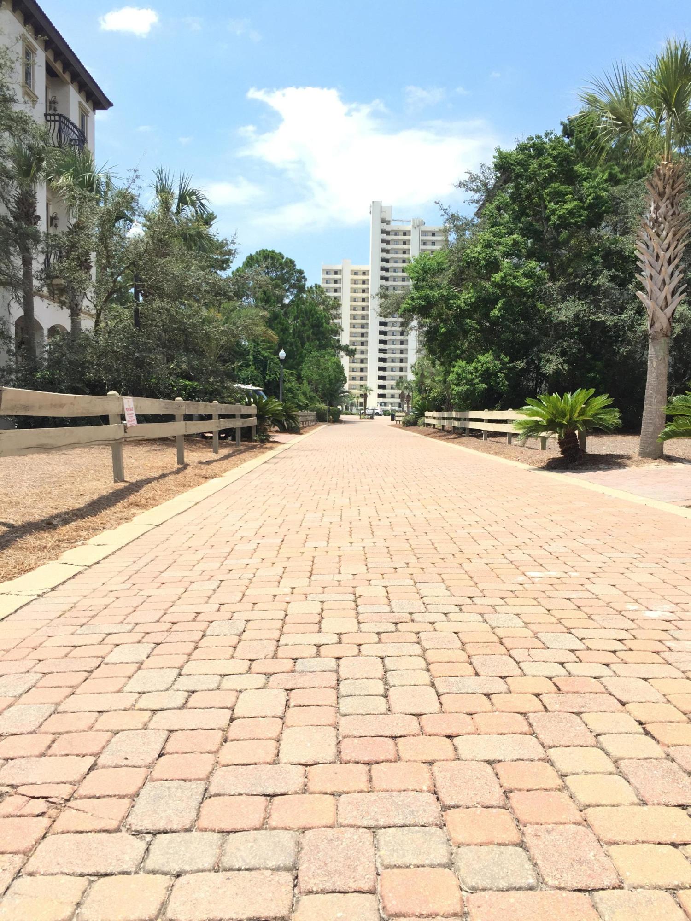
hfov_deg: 48.2
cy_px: 460
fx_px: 772
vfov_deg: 61.7
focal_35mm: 29
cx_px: 346
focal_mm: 4.15
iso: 32
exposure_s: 1/1199
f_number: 2.2
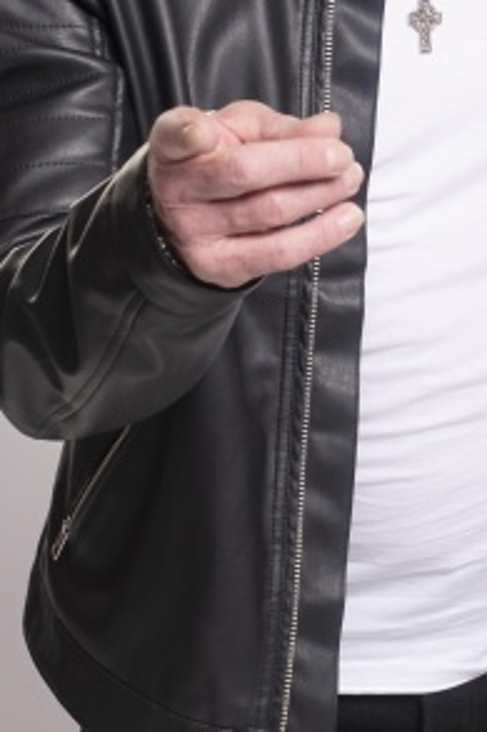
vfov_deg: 10.0
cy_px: 87
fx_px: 4164
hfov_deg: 6.7
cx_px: 476
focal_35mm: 205
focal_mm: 50
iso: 200
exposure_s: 1/125
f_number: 5
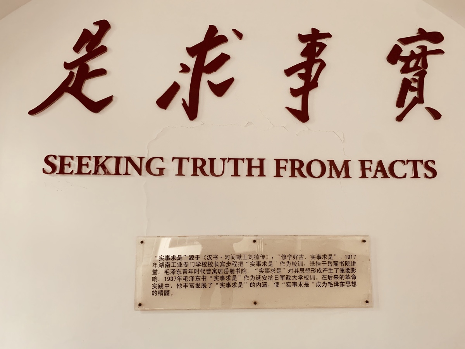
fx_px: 349
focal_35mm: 26
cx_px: 232
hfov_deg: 67.3
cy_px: 174
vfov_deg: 53.1
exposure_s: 1/60
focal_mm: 4.25
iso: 250
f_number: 1.8
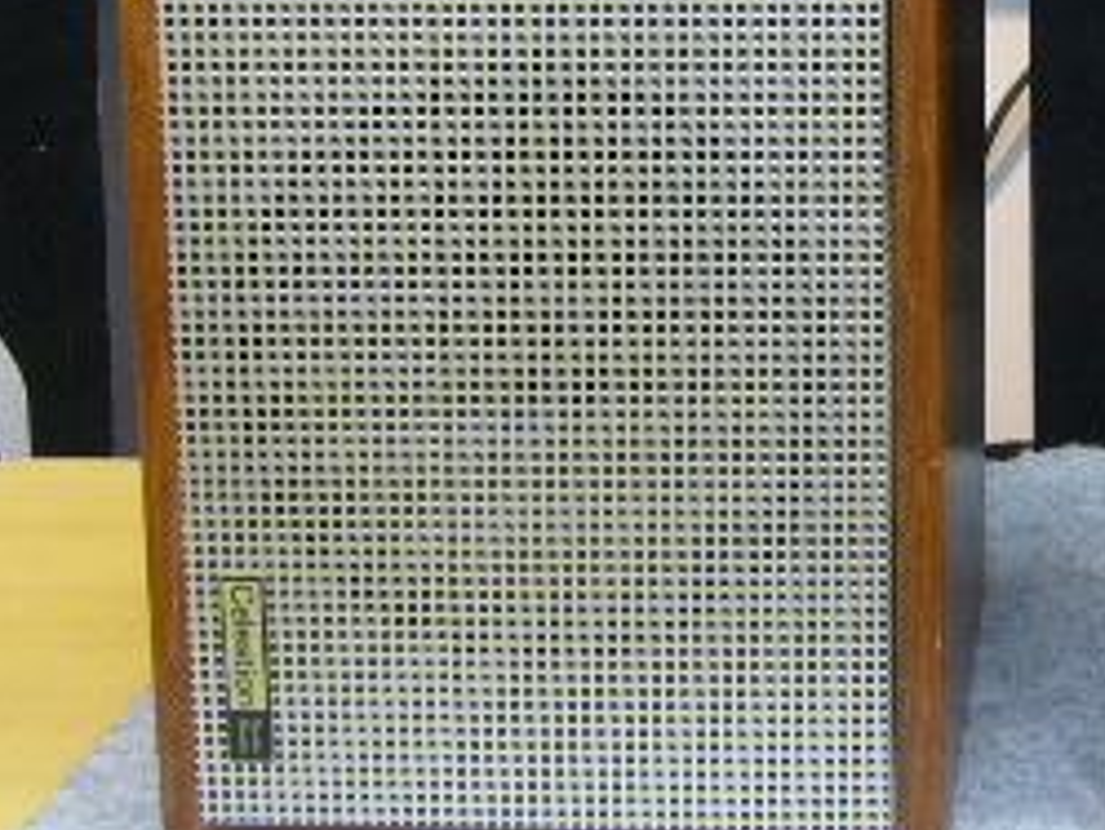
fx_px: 2874
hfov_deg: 21.2
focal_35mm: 90
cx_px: 1052
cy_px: 80
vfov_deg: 16.2
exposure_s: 1/10
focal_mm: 5.8
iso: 160
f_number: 2.8
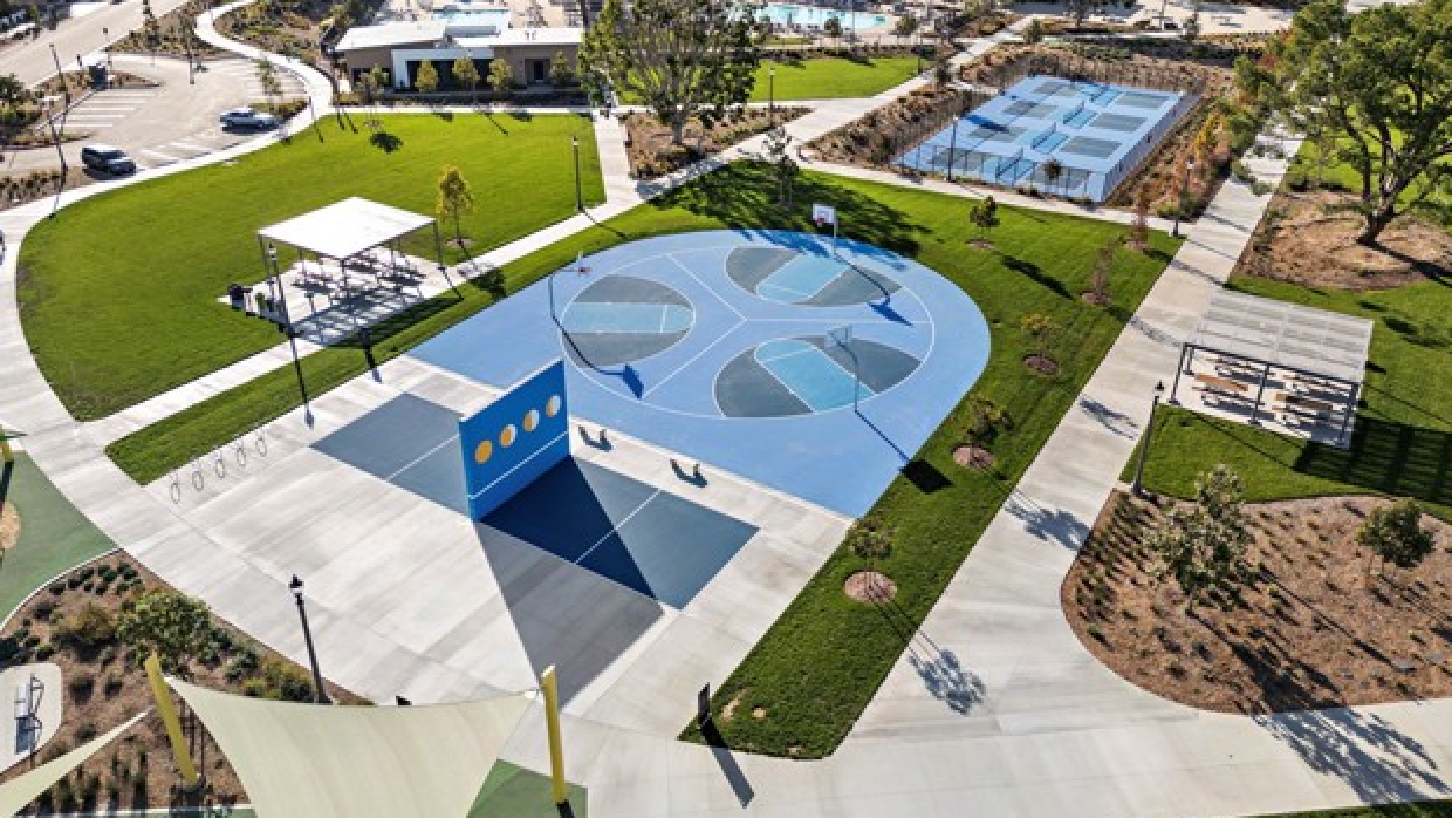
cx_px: 712
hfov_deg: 69.8
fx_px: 1040
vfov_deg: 42.8
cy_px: 361
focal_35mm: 27
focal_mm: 6.72
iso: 100
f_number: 1.7
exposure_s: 1/2000
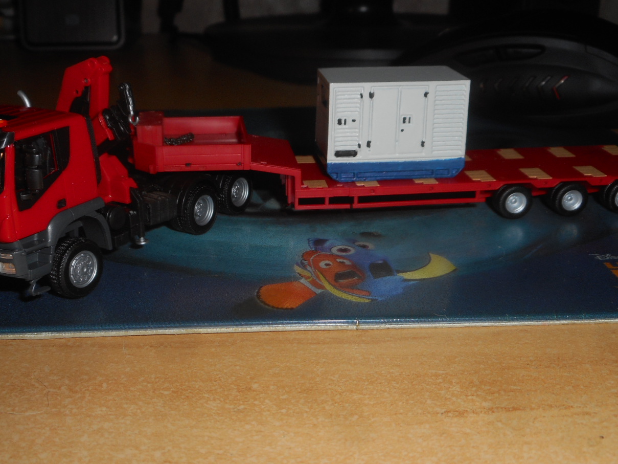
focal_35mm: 45
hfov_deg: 42.0
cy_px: 263
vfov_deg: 32.1
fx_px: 803
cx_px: 286
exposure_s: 1/30
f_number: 4.2
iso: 80
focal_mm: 6
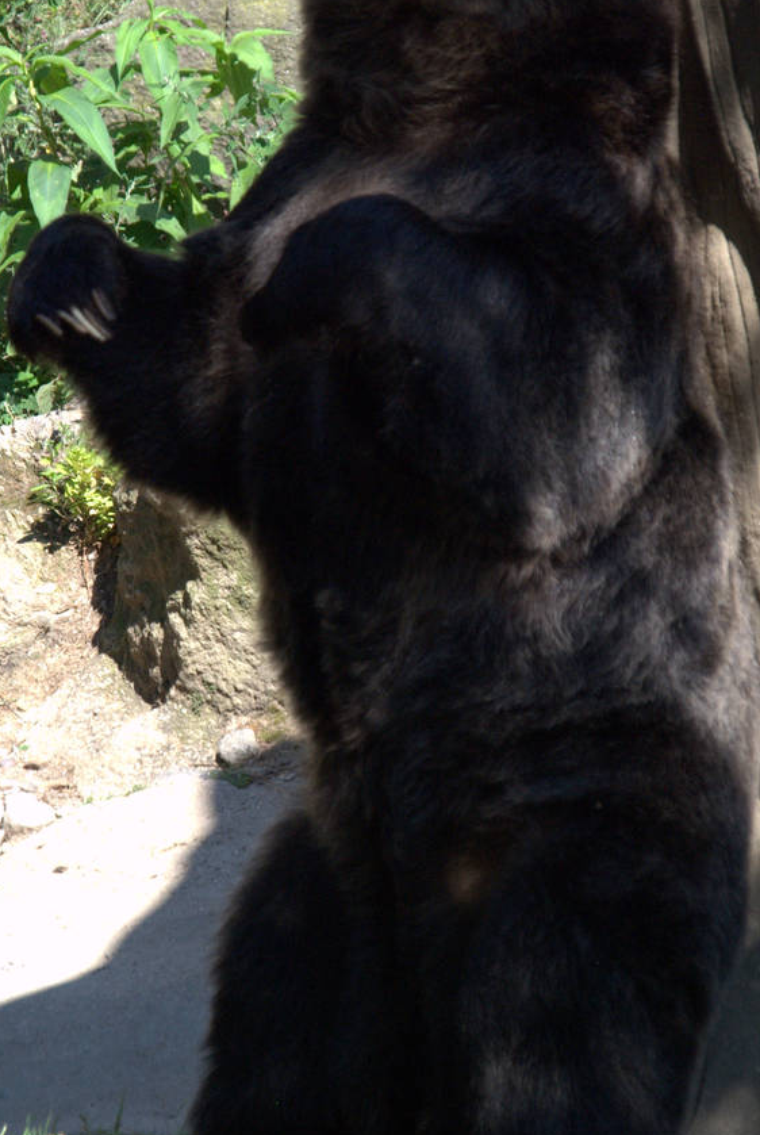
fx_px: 12181
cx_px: 350
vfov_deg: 5.3
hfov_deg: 3.6
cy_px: 525
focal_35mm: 386
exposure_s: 1/500
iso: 640
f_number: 6
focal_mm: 135
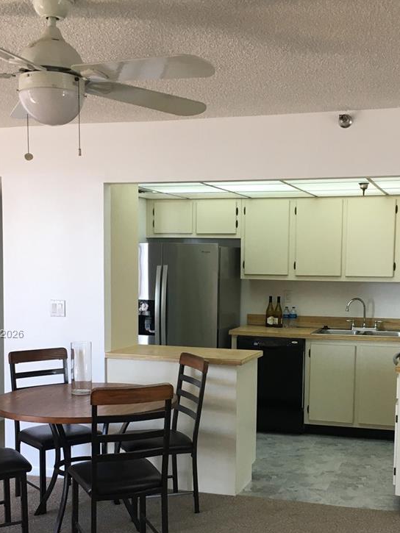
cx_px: 218
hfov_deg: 30.3
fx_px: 739
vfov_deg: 39.4
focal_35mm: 48
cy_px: 335
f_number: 2.2
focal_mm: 4.15
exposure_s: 1/40
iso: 32
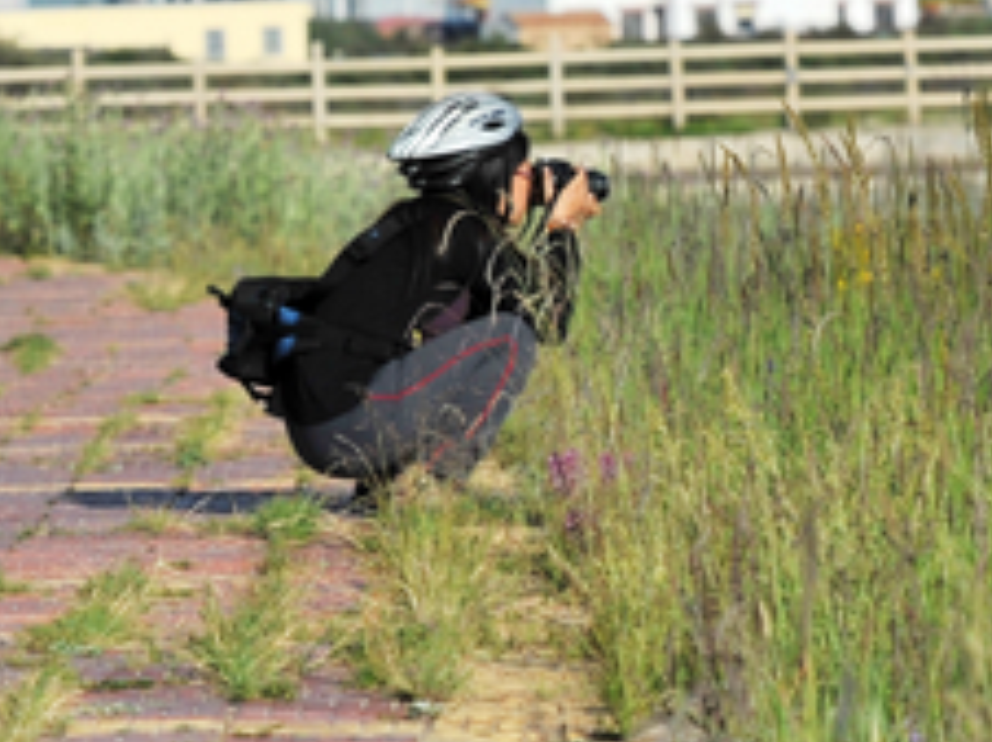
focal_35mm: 498
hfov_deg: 4.0
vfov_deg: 3.0
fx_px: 14256
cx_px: 856
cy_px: 417
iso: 200
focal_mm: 130
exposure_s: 1/2500
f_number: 6.3
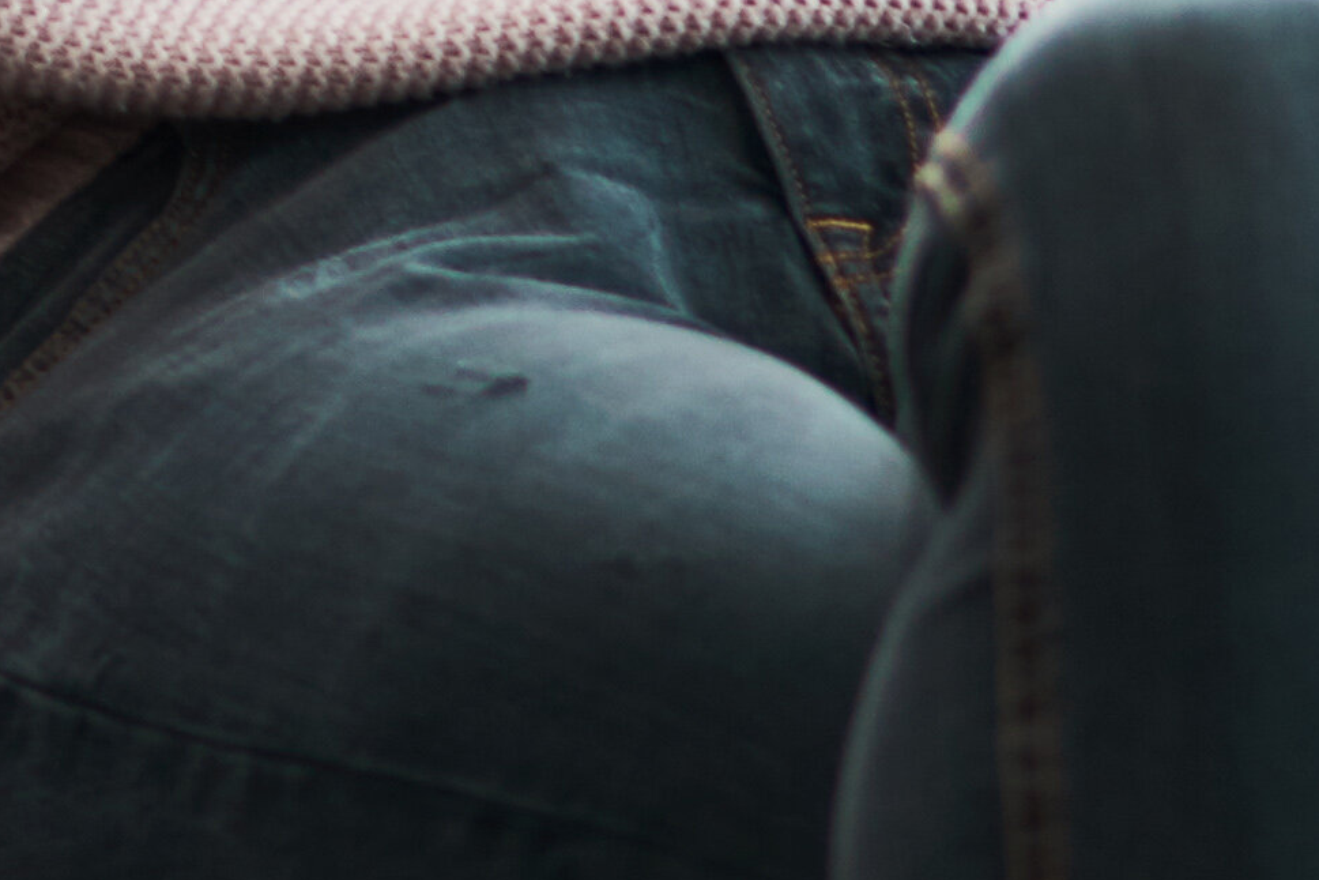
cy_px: -813
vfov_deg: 2.2
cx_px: -397
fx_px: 23044
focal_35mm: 629
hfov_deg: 3.3
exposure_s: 1/160
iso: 125
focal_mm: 85
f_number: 2
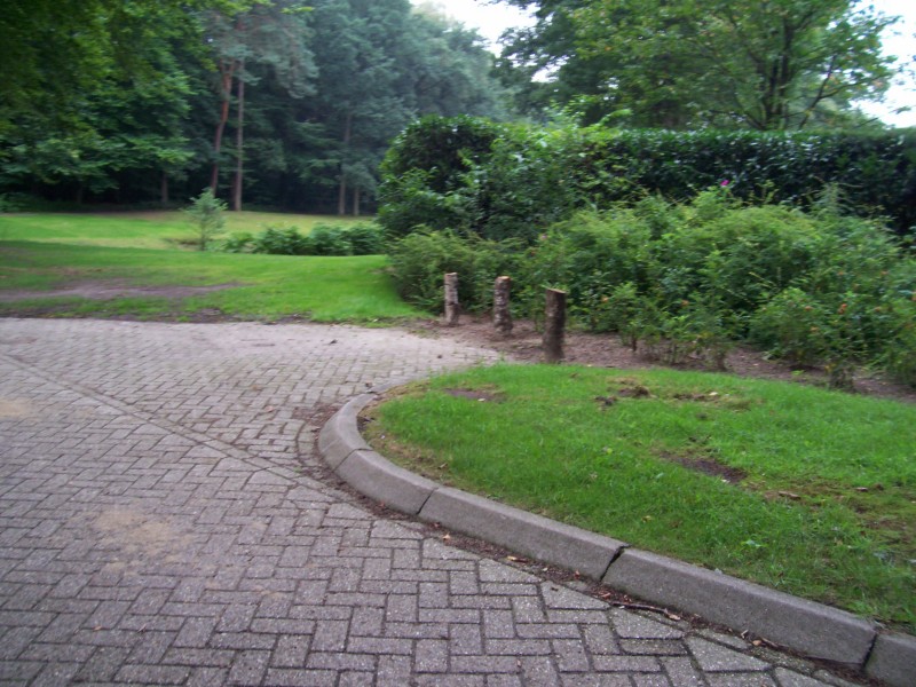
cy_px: 344
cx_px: 458
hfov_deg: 54.0
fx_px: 900
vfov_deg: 41.8
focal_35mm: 34
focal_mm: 5.6
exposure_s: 1/107
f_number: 2.7
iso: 80
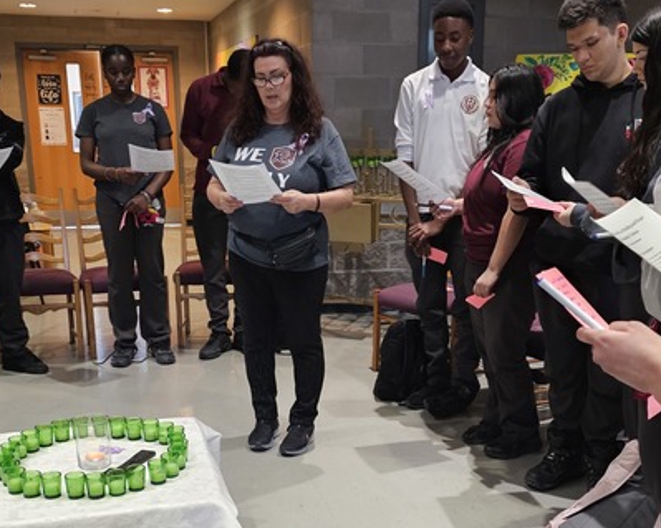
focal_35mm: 45
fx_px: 880
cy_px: 372
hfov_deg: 41.2
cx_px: 348
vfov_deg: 33.0
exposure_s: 1/60
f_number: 1.7
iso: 800
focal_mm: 6.3
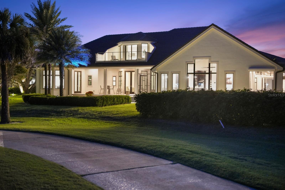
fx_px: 309
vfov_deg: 34.2
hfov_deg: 49.5
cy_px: 95
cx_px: 142
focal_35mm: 39
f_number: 2.8
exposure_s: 1/1.67
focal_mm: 39
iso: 2500
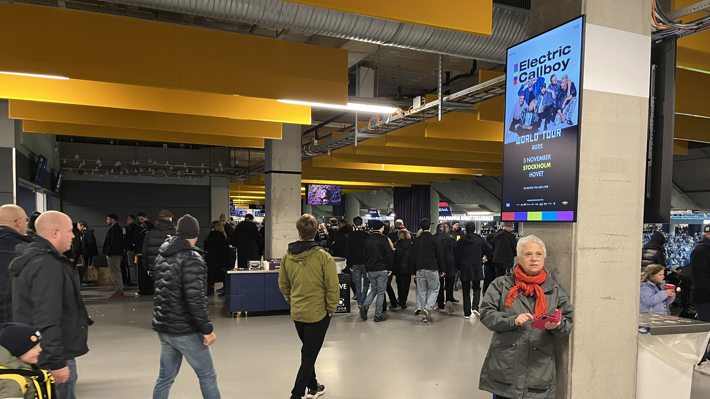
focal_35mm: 29
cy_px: 254
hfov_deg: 66.1
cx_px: 356
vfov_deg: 39.9
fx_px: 546
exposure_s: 1/60
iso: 200
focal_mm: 5.1
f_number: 1.6
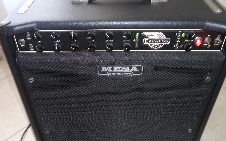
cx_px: 114
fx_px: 222
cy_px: 101
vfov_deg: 34.8
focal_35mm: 36
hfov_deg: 54.0
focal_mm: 4.7
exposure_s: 1/8
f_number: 3.3
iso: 100
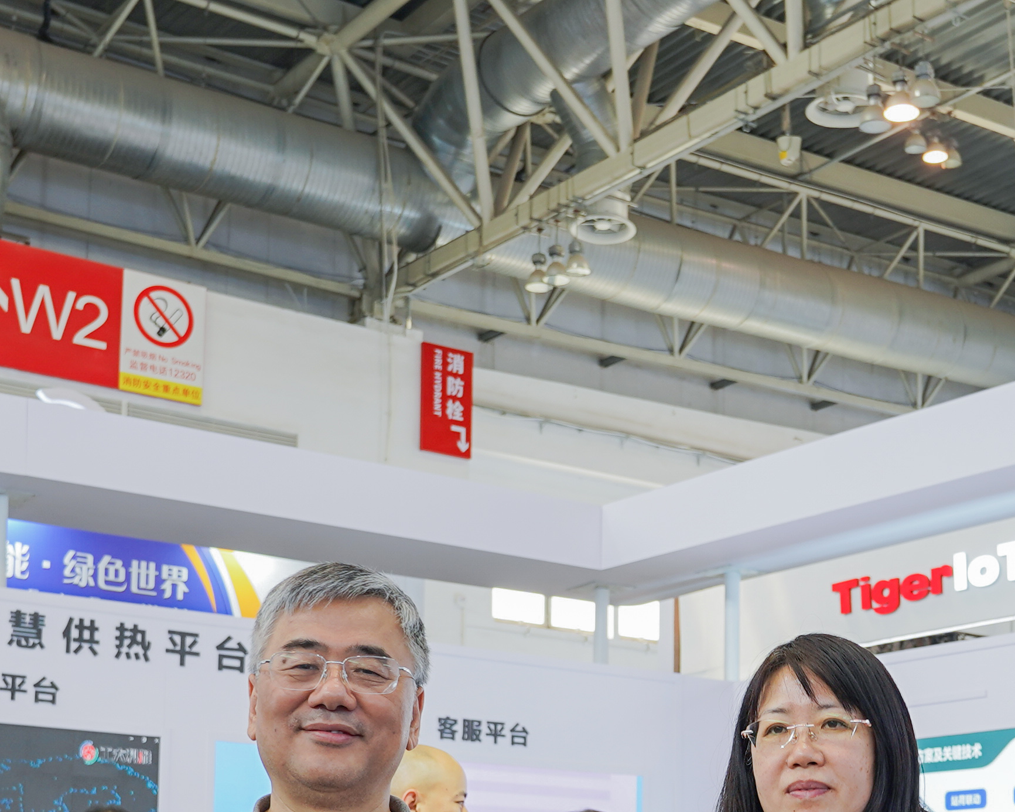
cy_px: 799
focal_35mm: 65
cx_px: 671
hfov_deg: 29.0
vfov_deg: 22.6
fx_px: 1952
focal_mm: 20
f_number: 4
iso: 125
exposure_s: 1/30
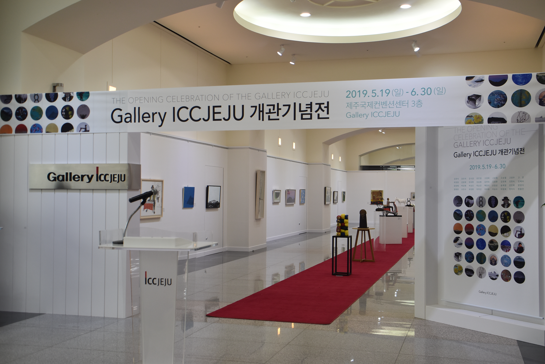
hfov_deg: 47.9
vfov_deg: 33.1
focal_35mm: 40
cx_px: 272
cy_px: 182
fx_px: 614
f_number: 5
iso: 400
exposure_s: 1/100
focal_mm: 27
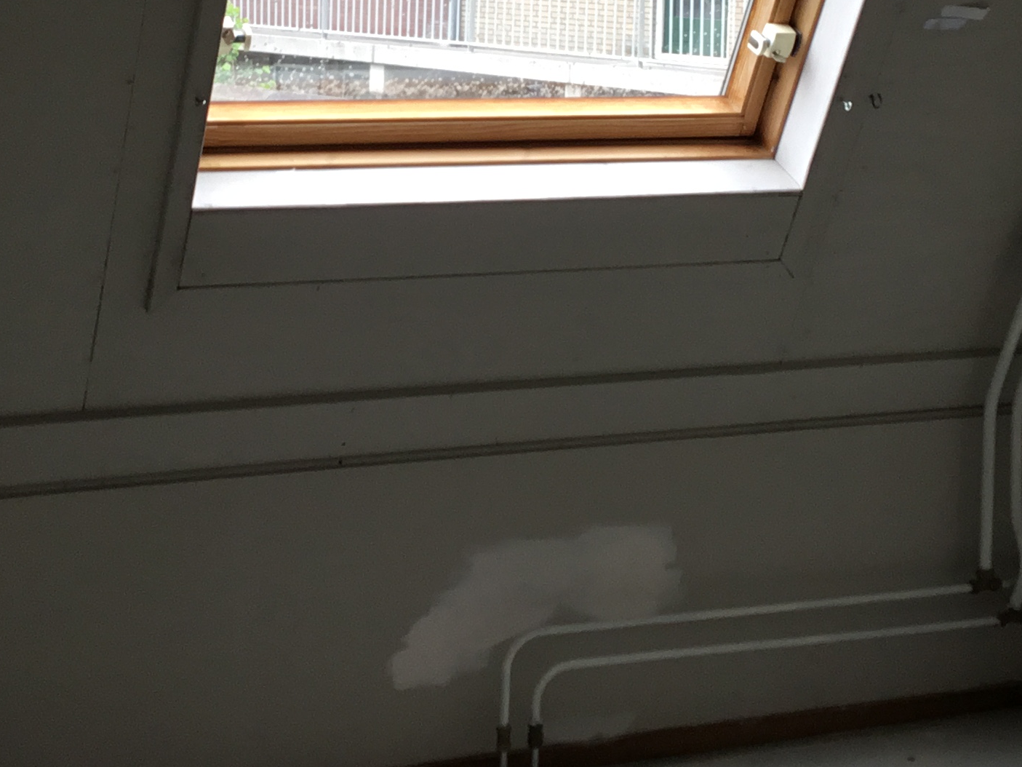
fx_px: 2126
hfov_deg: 27.0
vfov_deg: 20.1
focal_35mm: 72
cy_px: 112
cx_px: 435
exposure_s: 1/50
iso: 32
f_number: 2.4
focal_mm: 3.3
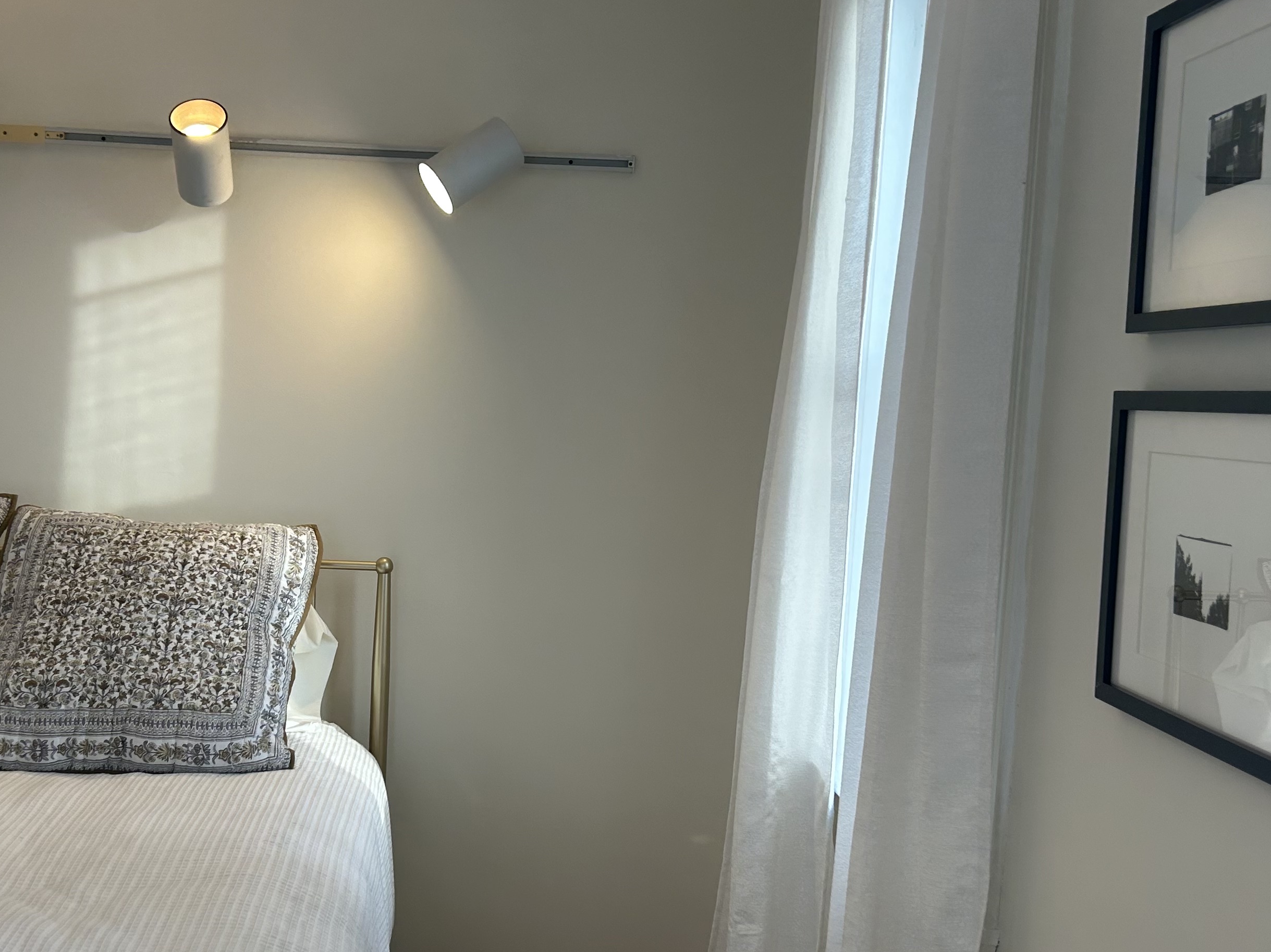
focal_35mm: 43
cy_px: 484
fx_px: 1579
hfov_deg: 43.5
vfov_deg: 33.6
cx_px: 471
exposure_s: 1/120
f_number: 1.5
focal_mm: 5.7
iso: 64
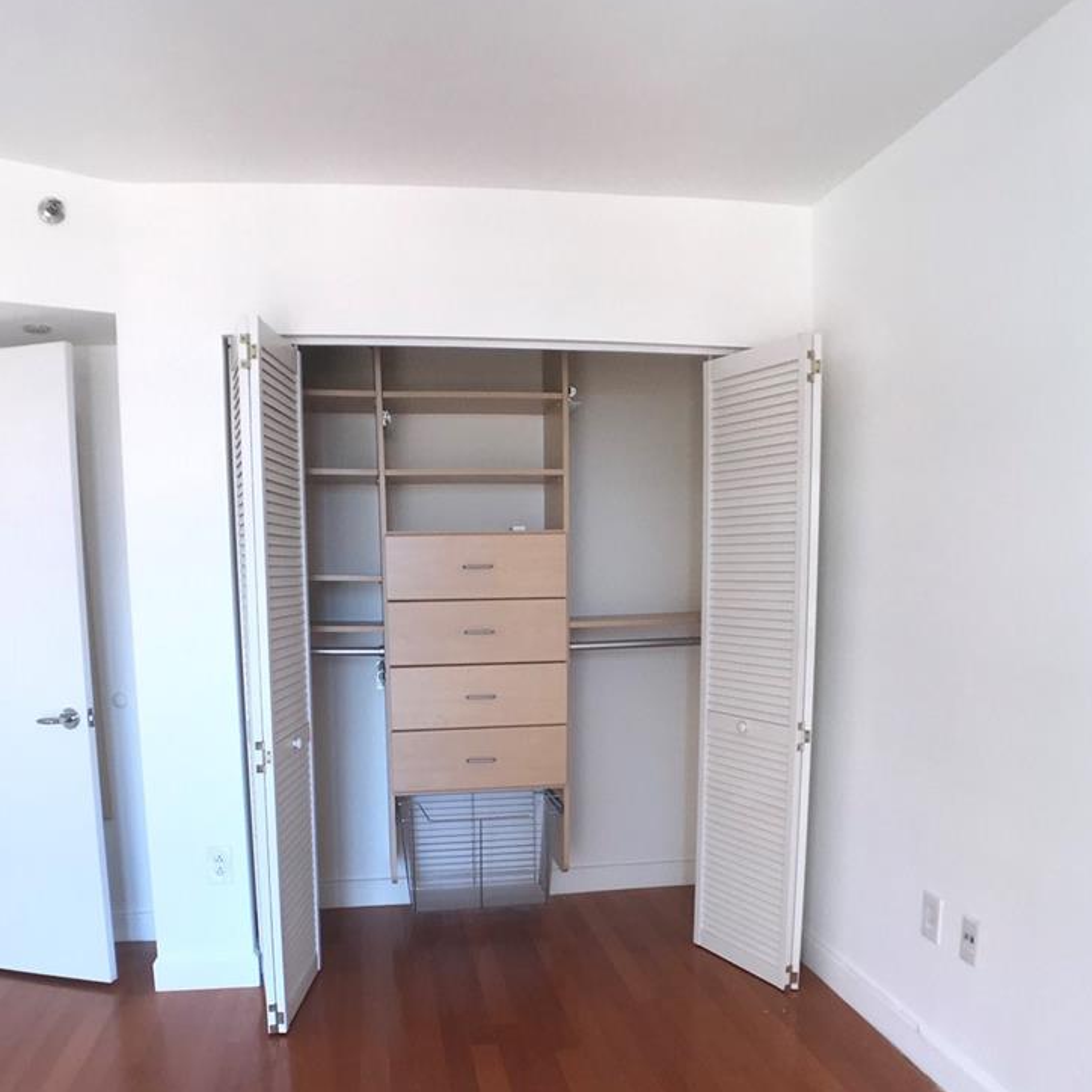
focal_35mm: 41
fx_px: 1463
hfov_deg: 40.9
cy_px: 745
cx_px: 508
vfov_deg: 40.3
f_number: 1.8
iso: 20
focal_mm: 3.99
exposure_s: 1/51
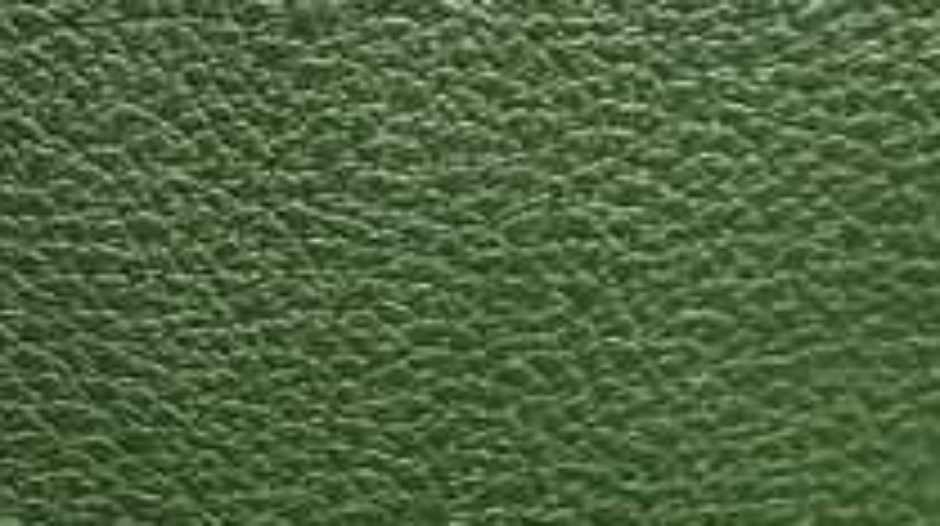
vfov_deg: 12.4
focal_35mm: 94
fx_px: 2340
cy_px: 688
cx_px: 216
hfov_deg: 22.5
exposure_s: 1/25
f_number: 2.3
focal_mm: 5.4
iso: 800
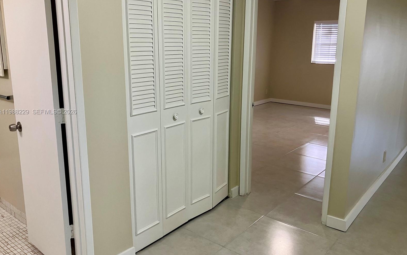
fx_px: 333
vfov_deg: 41.8
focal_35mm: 30
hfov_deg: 62.9
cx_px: 202
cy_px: 112
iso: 64
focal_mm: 3.99
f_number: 1.8
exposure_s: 1/60
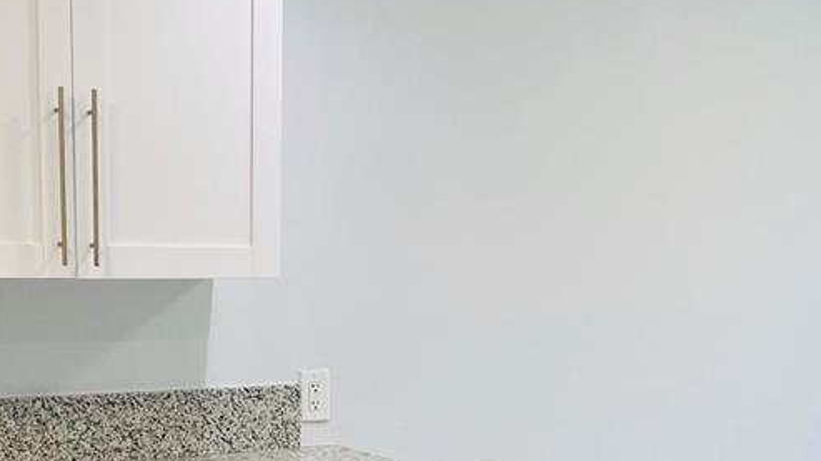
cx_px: 318
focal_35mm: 69
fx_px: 1502
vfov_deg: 16.8
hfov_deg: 30.5
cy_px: 526
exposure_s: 1/120
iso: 100
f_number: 1.8
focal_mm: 4.25
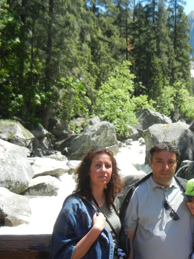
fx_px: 306
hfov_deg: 34.5
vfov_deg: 45.8
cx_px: 144
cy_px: 127
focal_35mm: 41
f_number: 3.5
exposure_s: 1/374
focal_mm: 5.4
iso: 160
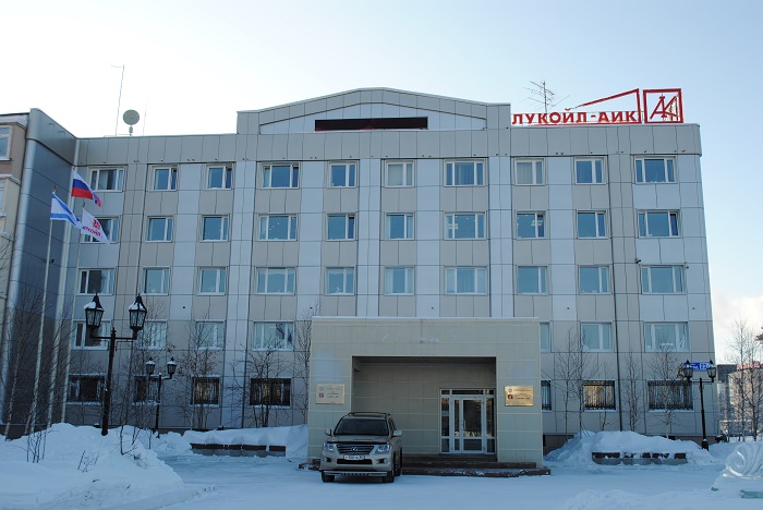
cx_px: 382
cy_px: 255
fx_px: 764
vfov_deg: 36.9
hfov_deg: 53.1
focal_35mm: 36
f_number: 8
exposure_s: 1/250
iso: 100
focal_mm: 24
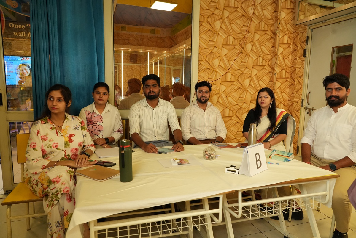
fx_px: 237
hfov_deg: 73.7
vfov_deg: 53.1
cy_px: 119
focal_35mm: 24
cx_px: 178
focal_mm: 24
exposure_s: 1/250
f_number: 5.6
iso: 5000
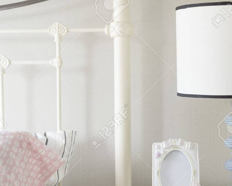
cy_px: 115
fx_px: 604
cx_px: 171
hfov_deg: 21.6
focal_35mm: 88
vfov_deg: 17.4
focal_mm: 50
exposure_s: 1/60
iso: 400
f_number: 4.5
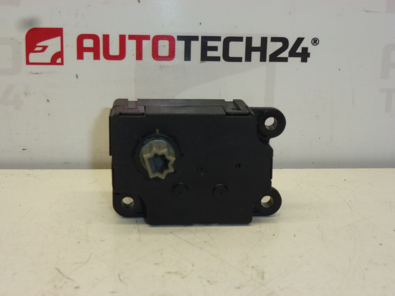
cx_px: 198
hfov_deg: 33.8
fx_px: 650
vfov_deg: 25.7
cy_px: 148
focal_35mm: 57
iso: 125
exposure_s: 1/60
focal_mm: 10.1
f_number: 4.4
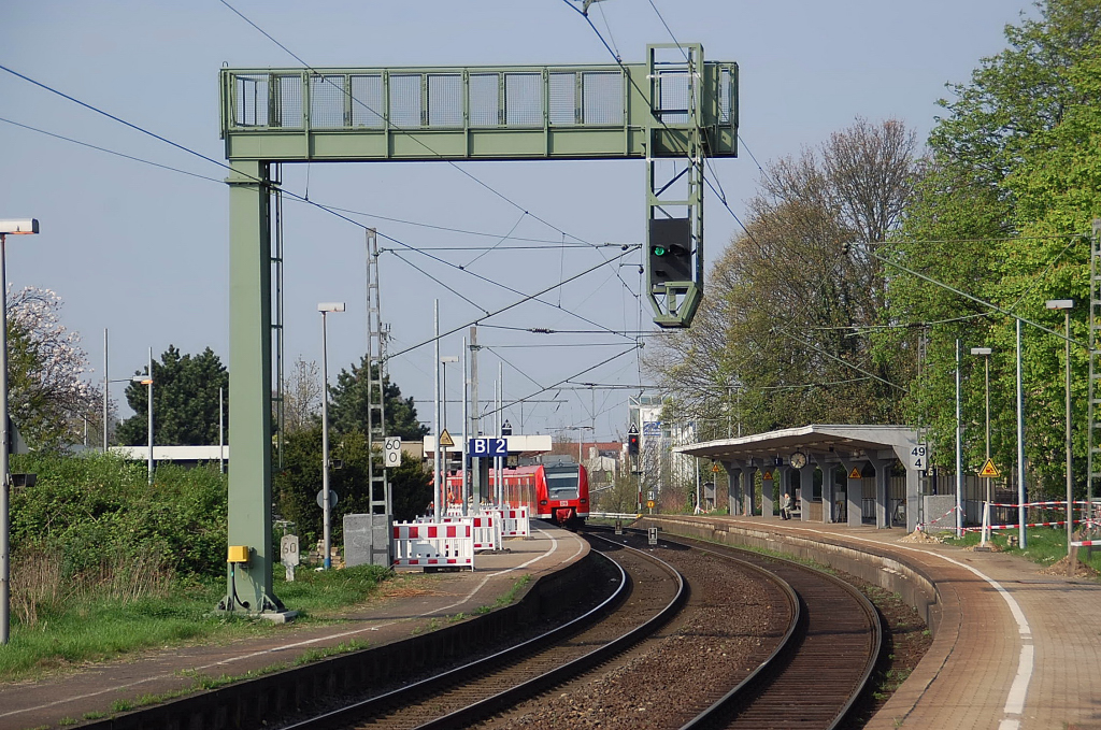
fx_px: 3206
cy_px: 365
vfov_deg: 13.0
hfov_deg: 19.5
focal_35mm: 105
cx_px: 550
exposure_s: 1/1000
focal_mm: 70
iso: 250
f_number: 5.6
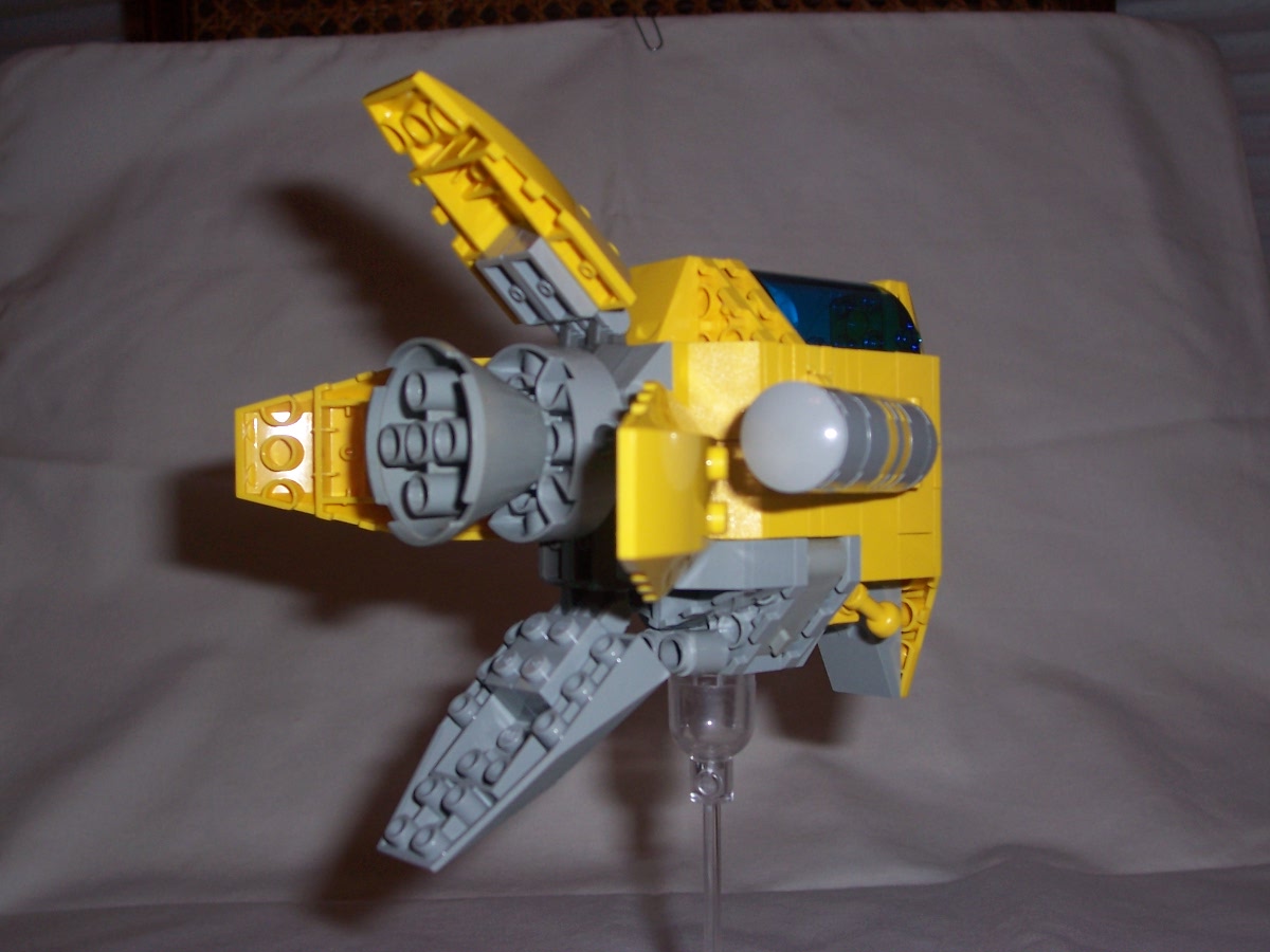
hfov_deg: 44.8
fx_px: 1541
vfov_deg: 34.3
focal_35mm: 42
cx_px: 635
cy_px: 476
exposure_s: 1/60
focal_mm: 7
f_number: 3
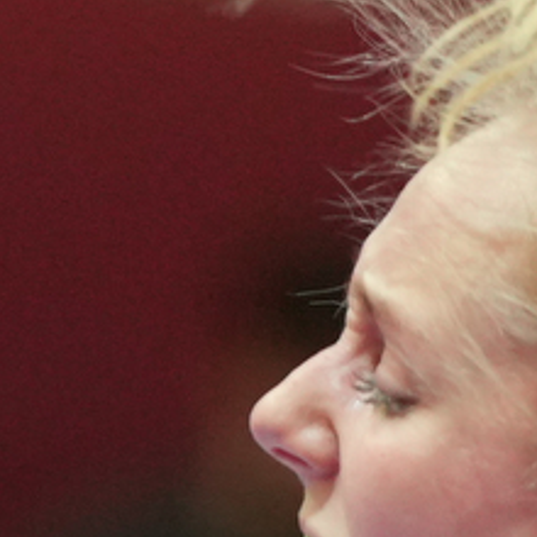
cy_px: 1074
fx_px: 33909
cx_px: -1008
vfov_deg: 0.9
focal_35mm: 1932
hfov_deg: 0.9
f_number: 2.8
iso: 1600
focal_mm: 200
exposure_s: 1/1000
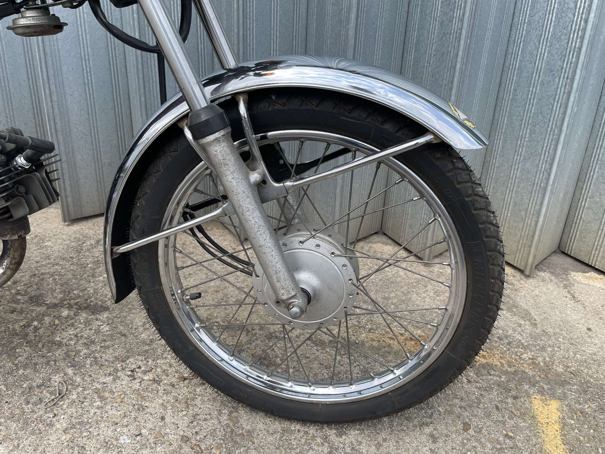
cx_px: 302
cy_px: 227
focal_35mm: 26
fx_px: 454
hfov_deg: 67.3
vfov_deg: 53.1
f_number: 1.6
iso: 32
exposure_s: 1/855
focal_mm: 4.2
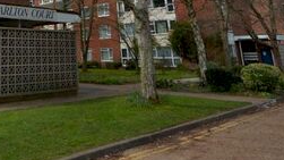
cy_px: -32
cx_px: 24
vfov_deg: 25.9
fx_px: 309
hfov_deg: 44.5
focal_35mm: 41
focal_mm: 14
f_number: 8
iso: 100
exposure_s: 1/250
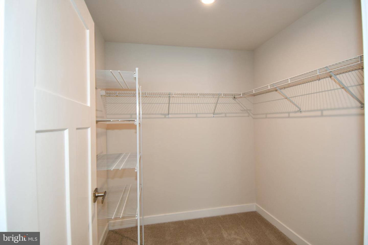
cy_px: 122
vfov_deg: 67.4
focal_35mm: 18
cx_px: 184
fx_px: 184
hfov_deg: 90.0
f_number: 4
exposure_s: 1/60
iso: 400
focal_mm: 12
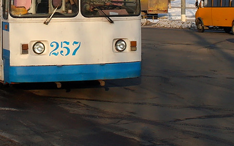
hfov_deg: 21.0
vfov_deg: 12.9
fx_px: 625
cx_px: 58
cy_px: -49
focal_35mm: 98
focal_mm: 20
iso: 200
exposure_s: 1/400
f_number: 8
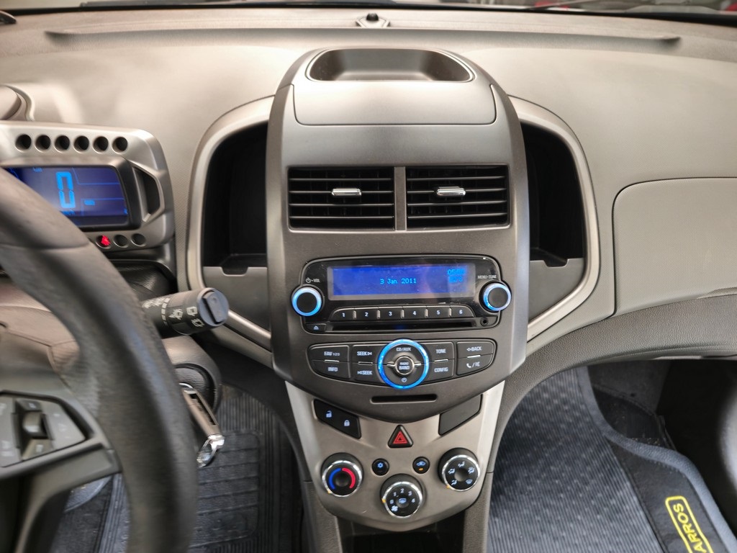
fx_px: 490
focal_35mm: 23
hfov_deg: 73.9
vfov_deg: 58.9
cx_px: 368
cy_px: 276
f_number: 1.7
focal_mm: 6.3
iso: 160
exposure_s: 1/60
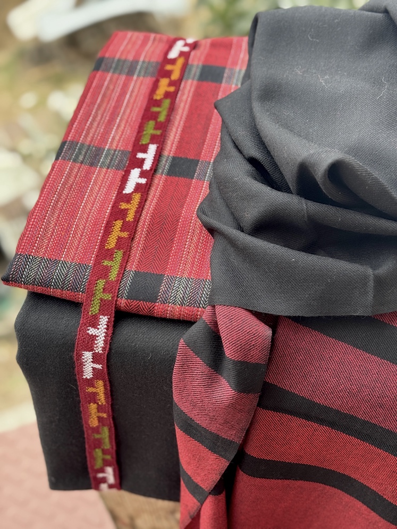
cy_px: 264
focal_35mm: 48
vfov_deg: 39.7
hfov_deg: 30.3
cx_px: 198
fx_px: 734
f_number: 1.78
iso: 64
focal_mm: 6.76
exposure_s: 1/176
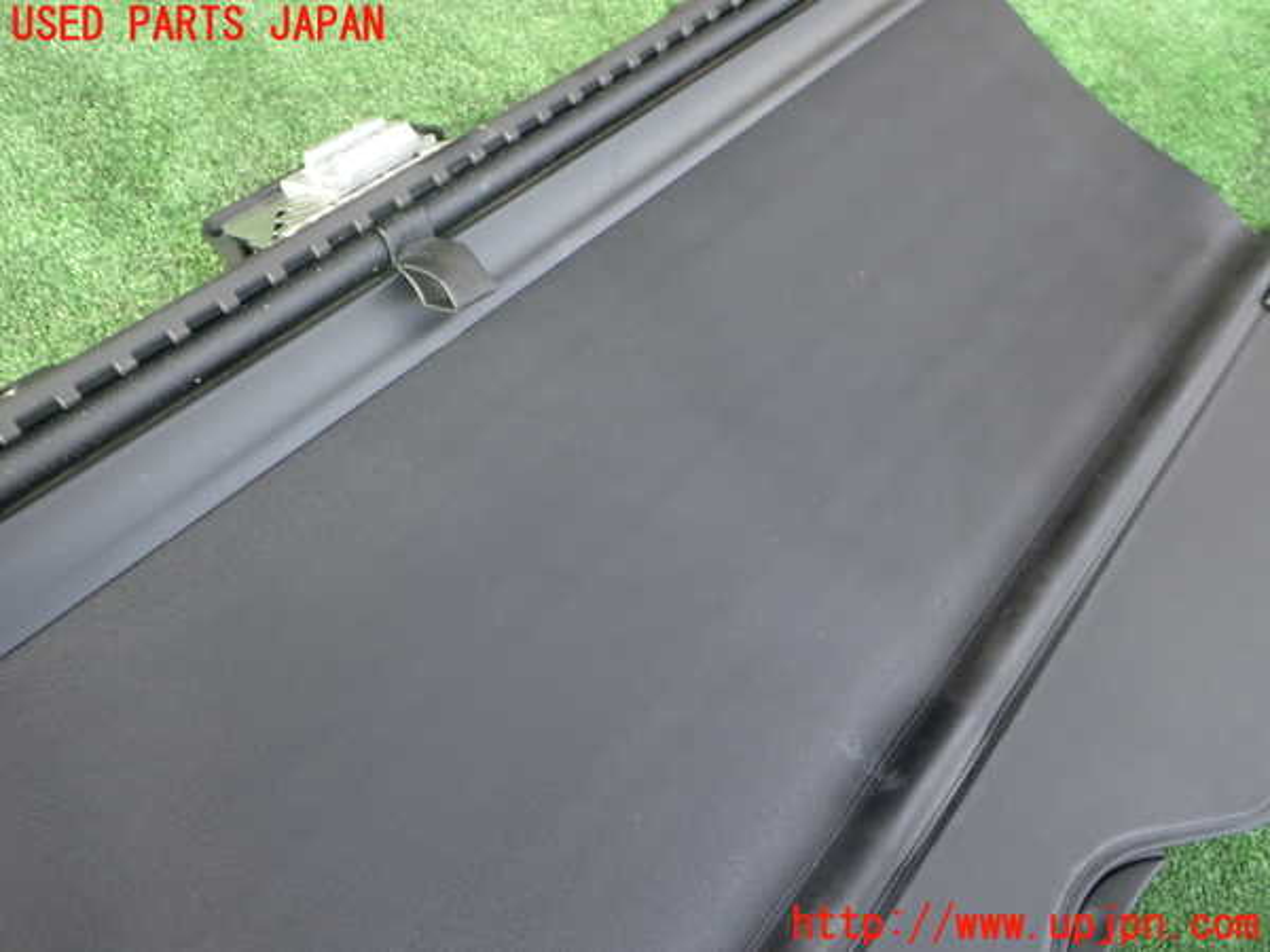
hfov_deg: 60.0
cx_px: 635
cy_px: 476
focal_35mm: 30
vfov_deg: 46.8
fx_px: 1101
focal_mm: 5.4
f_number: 2.3
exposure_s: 1/125
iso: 100
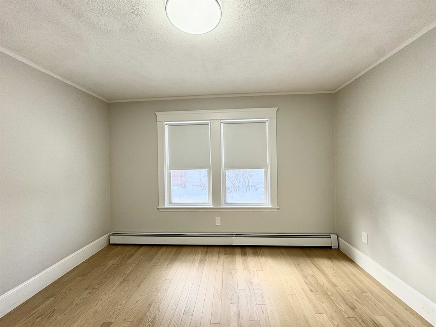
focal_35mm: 14
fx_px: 176
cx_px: 218
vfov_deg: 85.7
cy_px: 164
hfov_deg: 102.1
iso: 80
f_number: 2.2
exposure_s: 1/120
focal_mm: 2.22
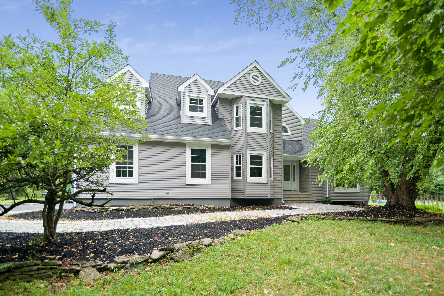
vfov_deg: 67.3
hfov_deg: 90.0
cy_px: 148
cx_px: 222
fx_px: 222
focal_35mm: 18
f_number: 20
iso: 250
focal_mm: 18
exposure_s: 1/250
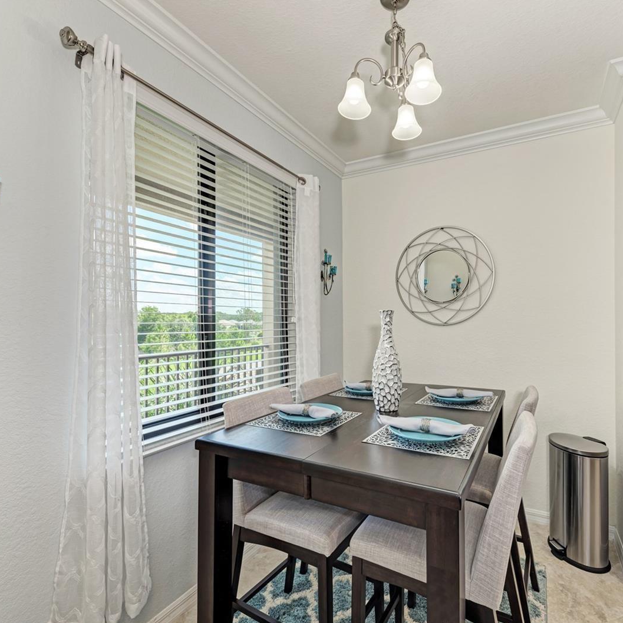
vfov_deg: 80.7
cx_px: 361
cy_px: 312
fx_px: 367
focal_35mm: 18
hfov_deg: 80.1
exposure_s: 1/25
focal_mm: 14
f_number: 7.1
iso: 100
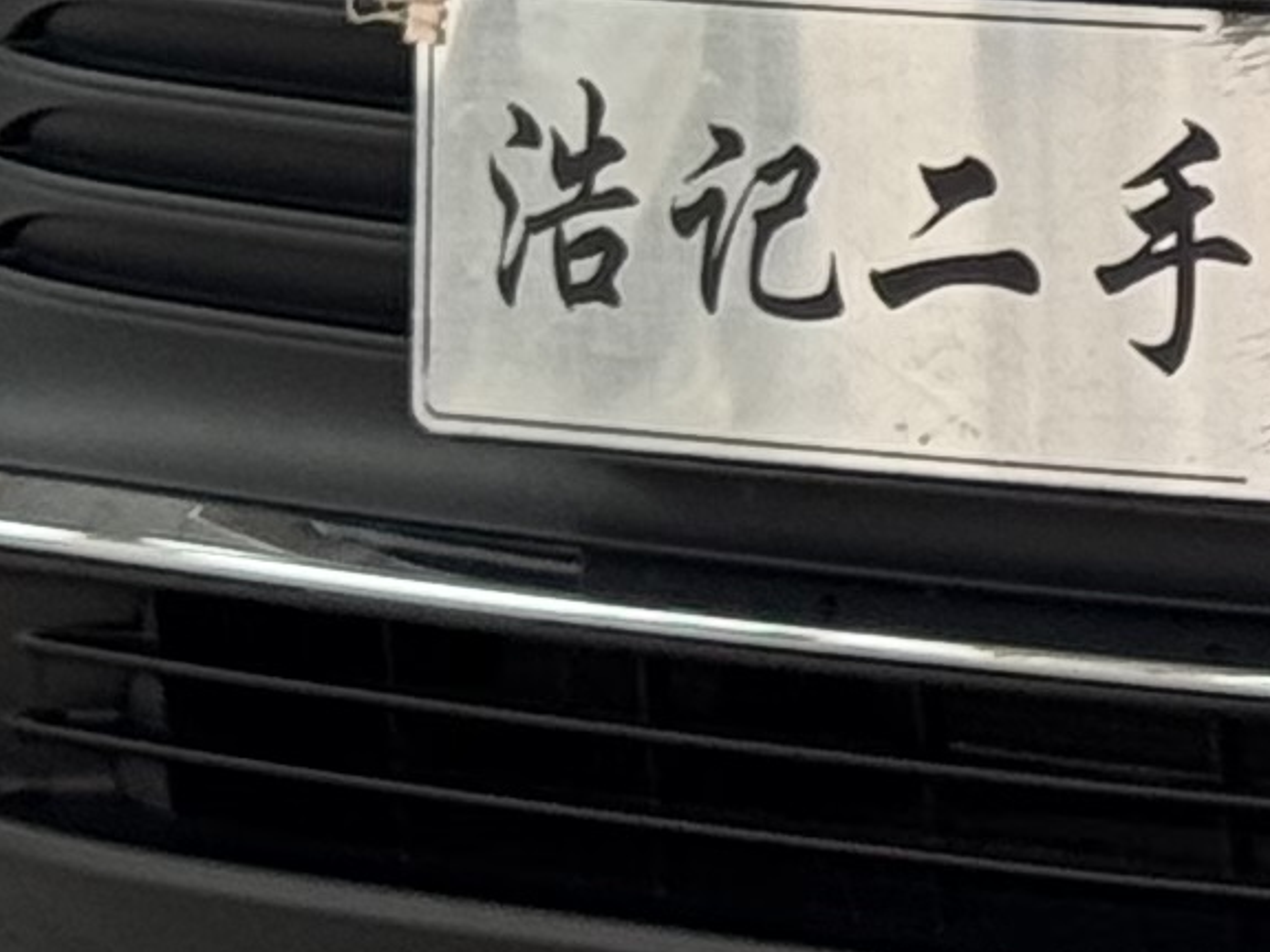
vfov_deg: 4.4
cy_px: -1084
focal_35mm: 336
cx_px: 3766
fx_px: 12327
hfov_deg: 5.5
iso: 64
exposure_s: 1/100
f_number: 1.78
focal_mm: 6.76
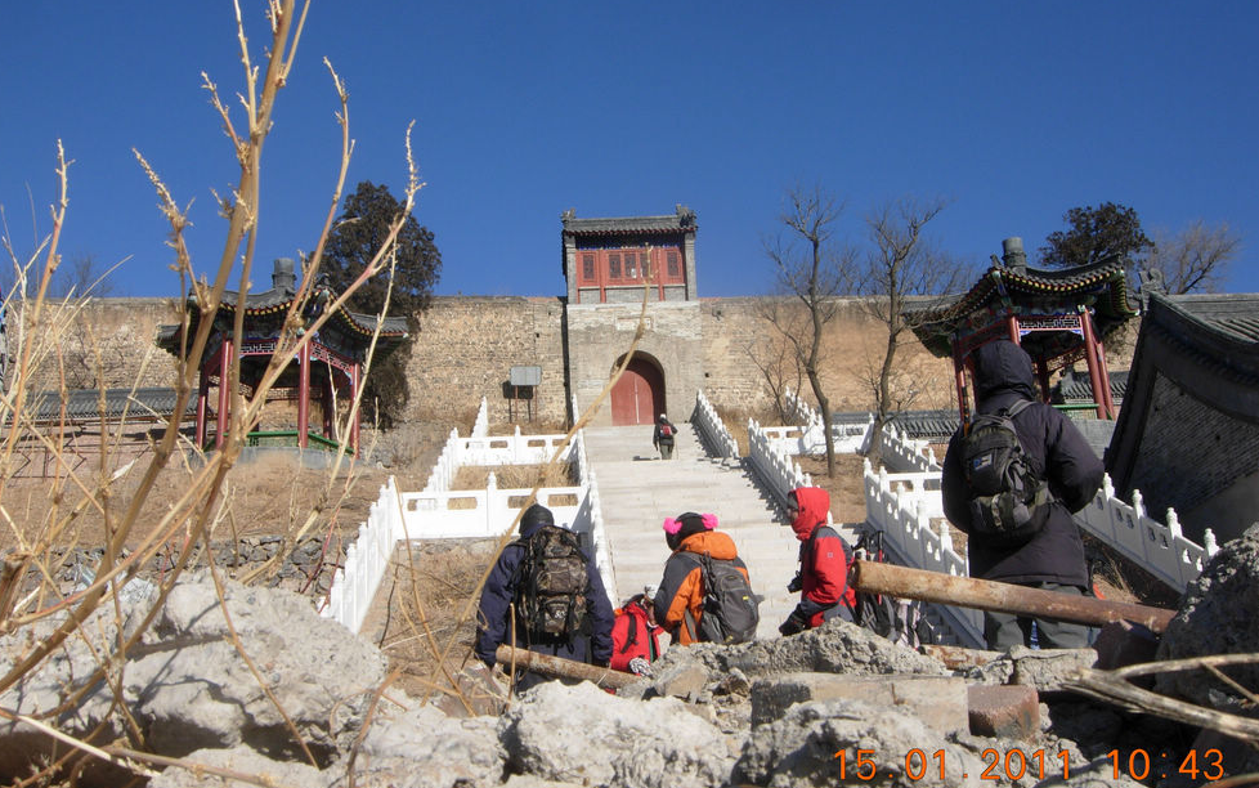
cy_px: 384
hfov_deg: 50.4
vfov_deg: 32.8
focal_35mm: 39
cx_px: 635
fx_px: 1339
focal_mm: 7.5
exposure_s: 1/352
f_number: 6.8
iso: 50
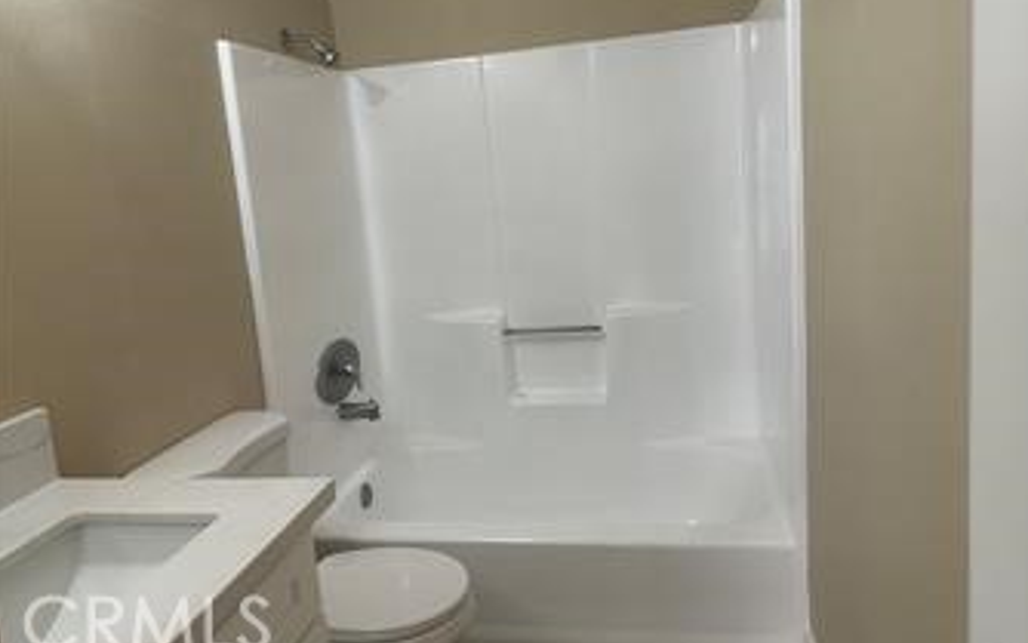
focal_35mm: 26
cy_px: 274
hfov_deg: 70.4
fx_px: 729
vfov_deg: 47.5
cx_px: 516
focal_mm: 6.86
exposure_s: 1/120
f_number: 1.78
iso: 160
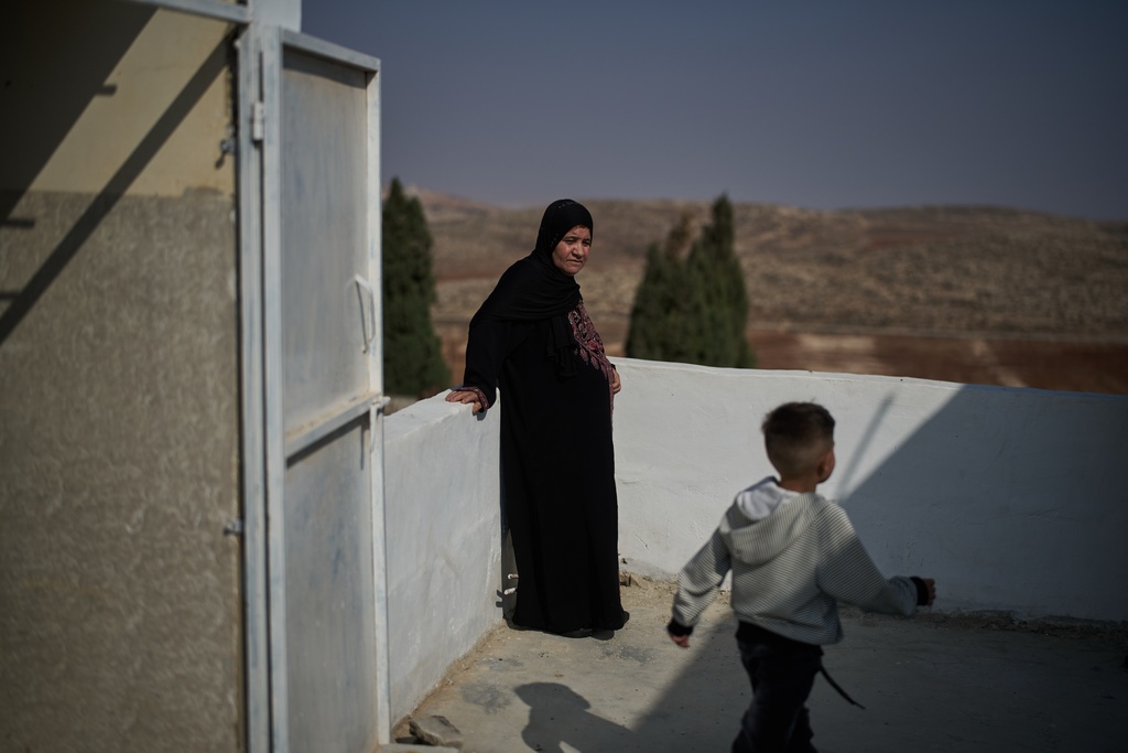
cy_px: 376
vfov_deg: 27.0
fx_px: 1567
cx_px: 564
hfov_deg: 39.6
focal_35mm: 50
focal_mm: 50
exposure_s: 1/32000
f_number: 1.6
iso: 100
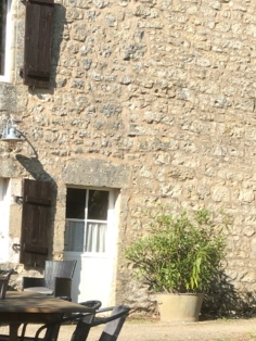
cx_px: 62
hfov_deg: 15.5
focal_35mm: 95
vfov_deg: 19.8
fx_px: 935
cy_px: 372
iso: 25
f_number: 2.2
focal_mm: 4.15
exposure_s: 1/785
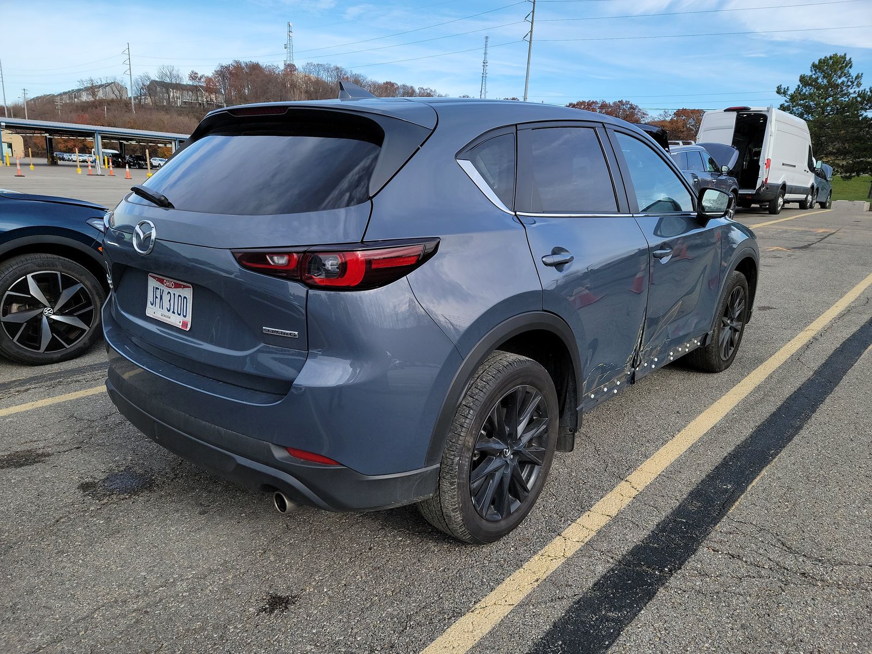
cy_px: 327
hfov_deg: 71.6
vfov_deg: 56.8
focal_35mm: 24
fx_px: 605
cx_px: 436
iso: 50
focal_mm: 6.7
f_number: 1.8
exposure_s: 1/442
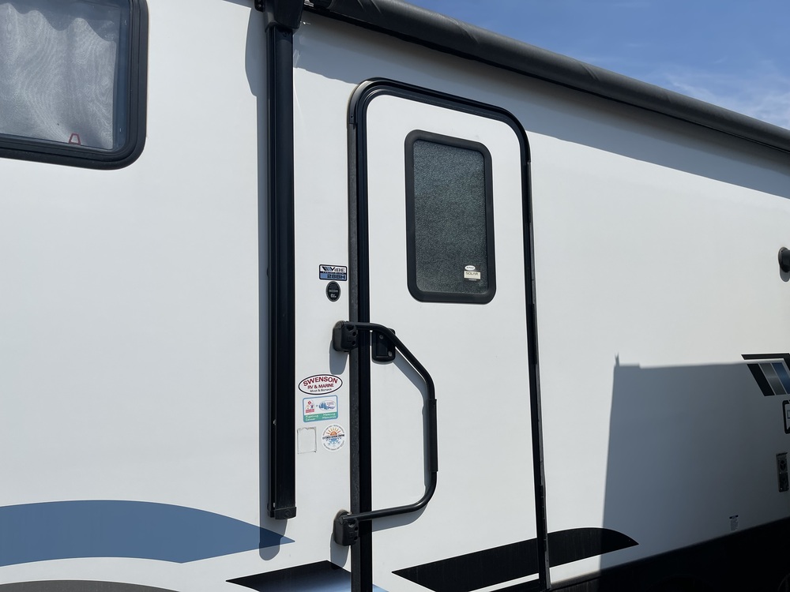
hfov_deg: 69.4
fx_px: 571
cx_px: 395
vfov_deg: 54.9
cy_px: 296
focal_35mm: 25
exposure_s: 1/10000
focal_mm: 5.1
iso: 32
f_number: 1.6
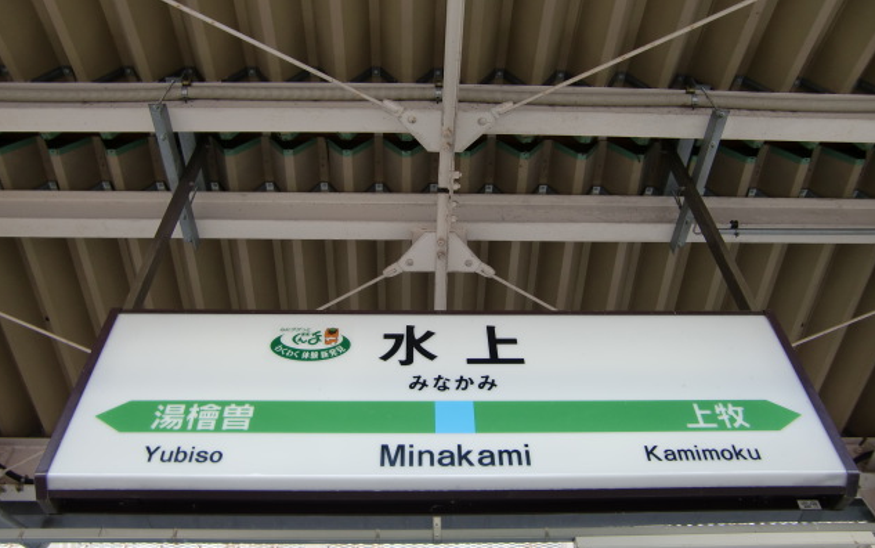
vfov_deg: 41.9
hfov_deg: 62.9
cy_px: 286
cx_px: 438
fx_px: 716
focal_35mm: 30
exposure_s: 1/60
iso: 64
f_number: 2.6
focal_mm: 4.9
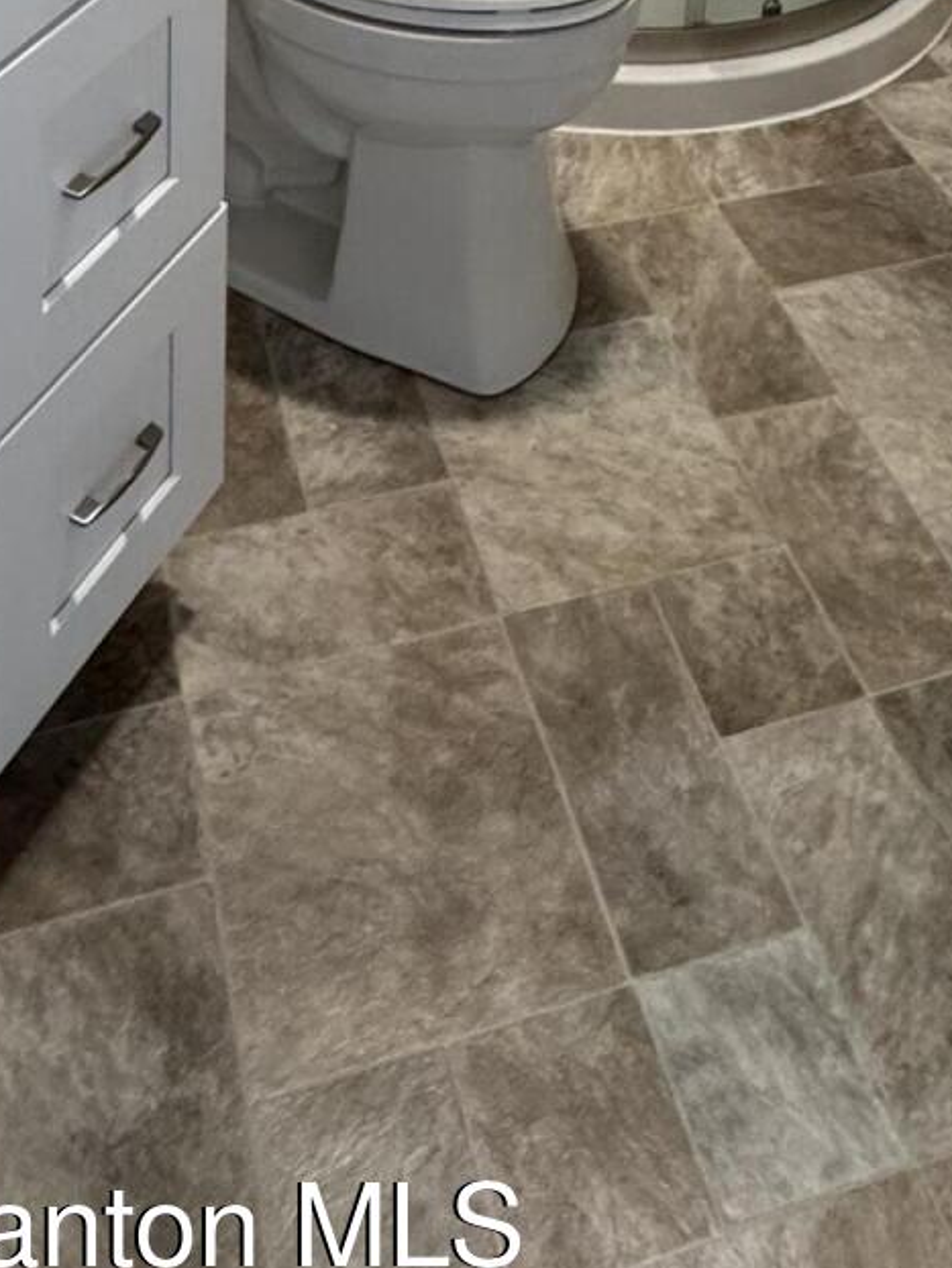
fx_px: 1649
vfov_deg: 28.2
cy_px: -626
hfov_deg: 32.1
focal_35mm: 45
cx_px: 359
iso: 320
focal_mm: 2.22
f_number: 2.2
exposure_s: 1/120
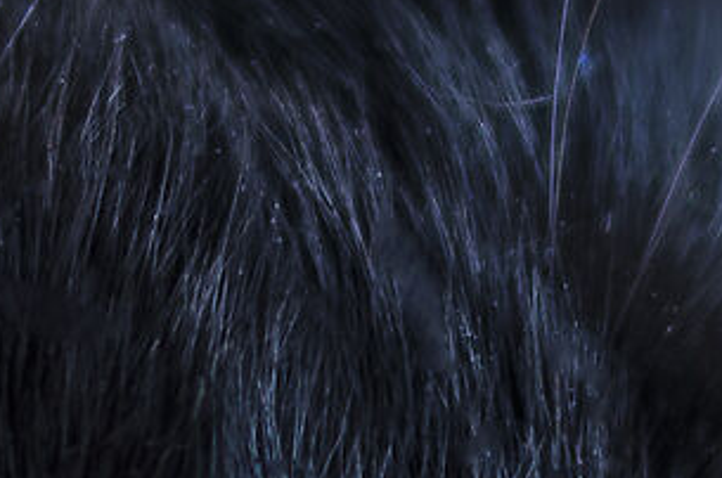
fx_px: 11808
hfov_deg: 3.5
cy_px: 395
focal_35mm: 590
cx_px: 668
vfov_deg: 2.3
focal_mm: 50
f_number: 2
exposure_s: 1/15
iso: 100
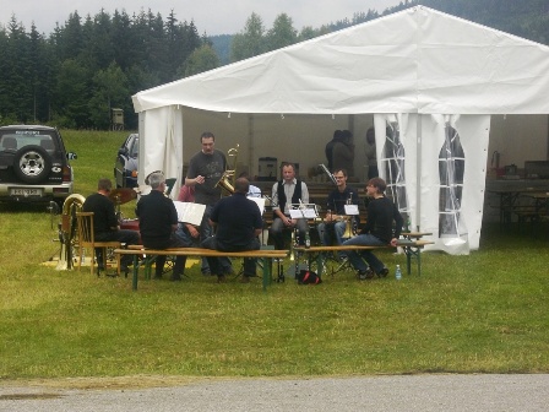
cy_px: 206
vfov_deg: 13.0
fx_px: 1808
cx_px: 274
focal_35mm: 114
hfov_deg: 17.3
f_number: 7.6
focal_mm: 18.9
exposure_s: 1/200
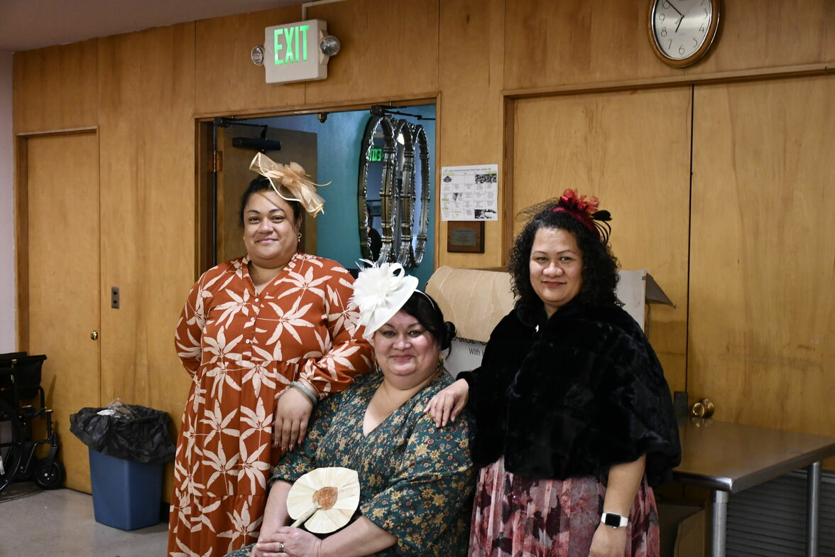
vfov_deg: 29.9
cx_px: 418
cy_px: 278
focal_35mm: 45
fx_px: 1044
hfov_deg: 43.6
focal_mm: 30
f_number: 4
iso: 3200
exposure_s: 1/80
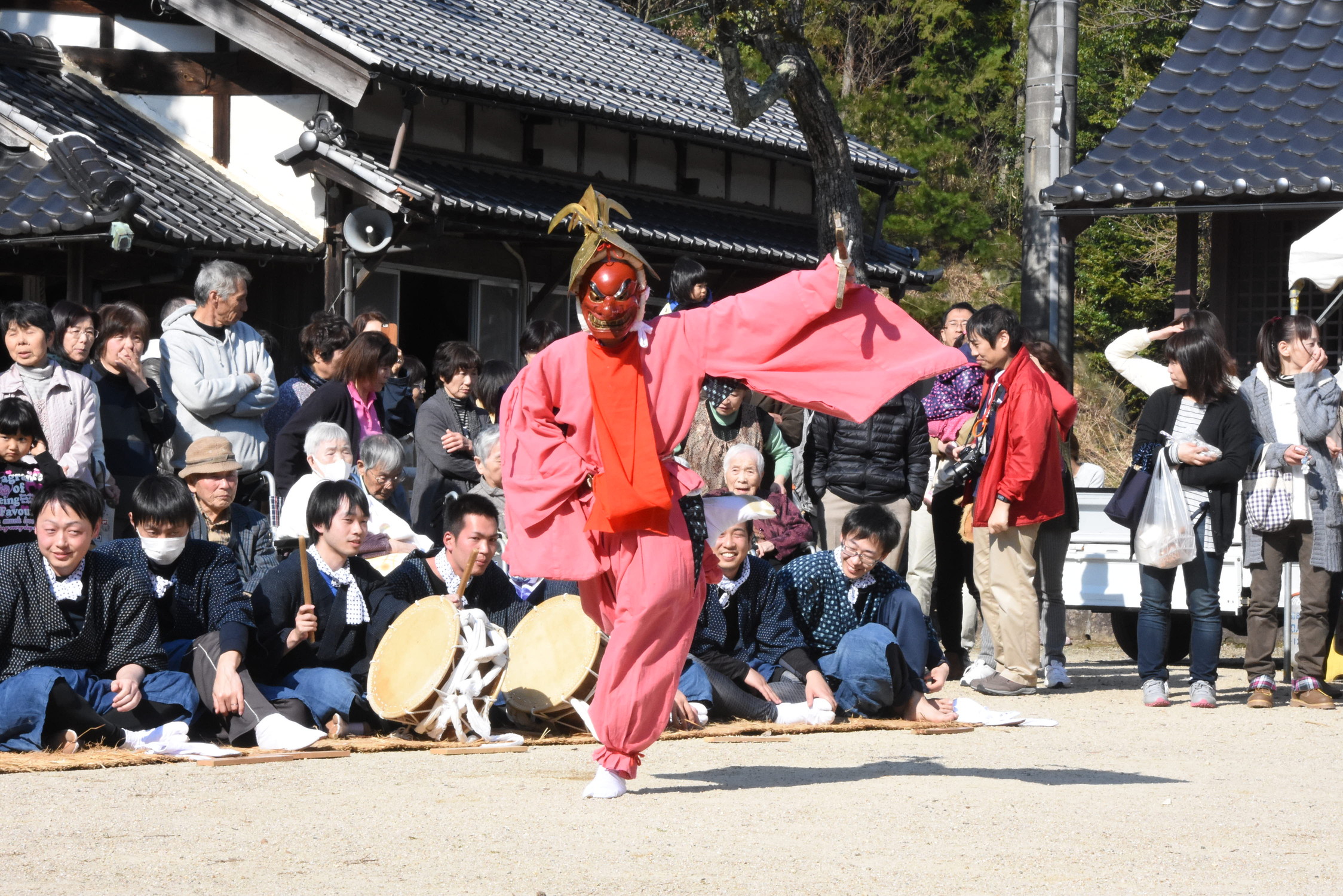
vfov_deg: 11.4
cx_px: 672
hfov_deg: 17.1
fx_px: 4478
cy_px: 448
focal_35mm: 120
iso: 2000
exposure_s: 1/400
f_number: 25
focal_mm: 80
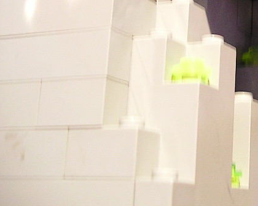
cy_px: -5
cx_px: 307
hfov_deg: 20.4
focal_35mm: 88
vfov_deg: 17.0
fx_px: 672
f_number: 2.8
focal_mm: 7.8
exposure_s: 1/1.33
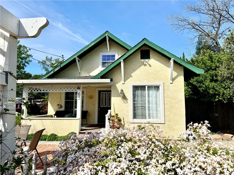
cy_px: 88
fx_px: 162
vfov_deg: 56.8
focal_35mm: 24
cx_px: 117
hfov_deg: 71.6
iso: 80
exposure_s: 1/7092
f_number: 1.78
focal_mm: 6.76
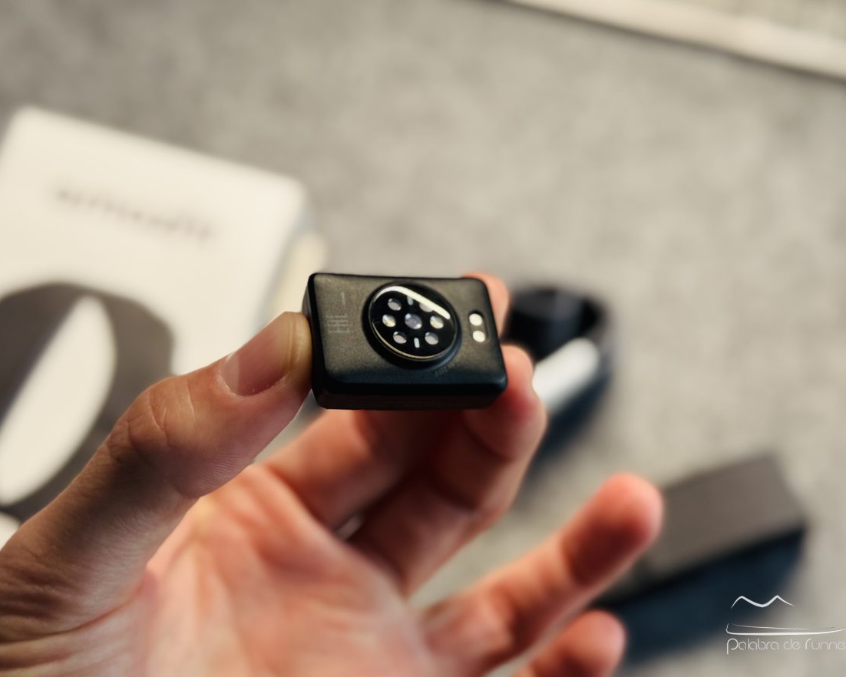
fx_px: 1277
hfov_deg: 36.6
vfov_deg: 29.7
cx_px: 415
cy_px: 333
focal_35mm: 51
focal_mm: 6.76
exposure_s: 1/65
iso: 100
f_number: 1.78
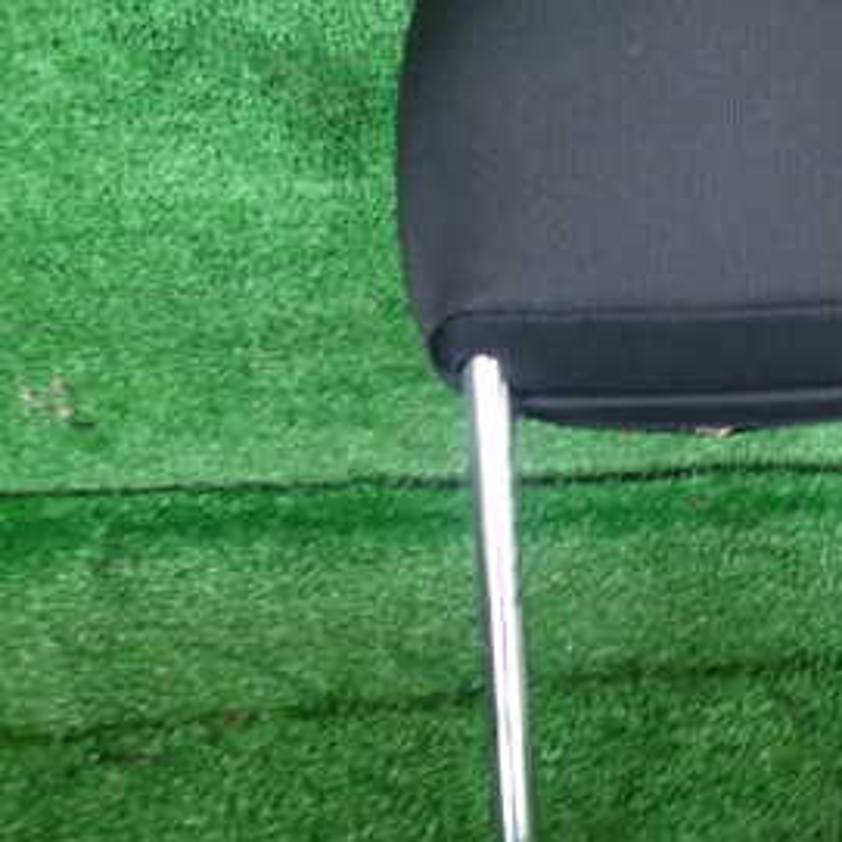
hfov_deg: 33.4
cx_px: 708
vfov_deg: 34.6
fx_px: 1348
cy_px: 475
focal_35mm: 49
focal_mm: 4.5
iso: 100
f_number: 2
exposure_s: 1/80
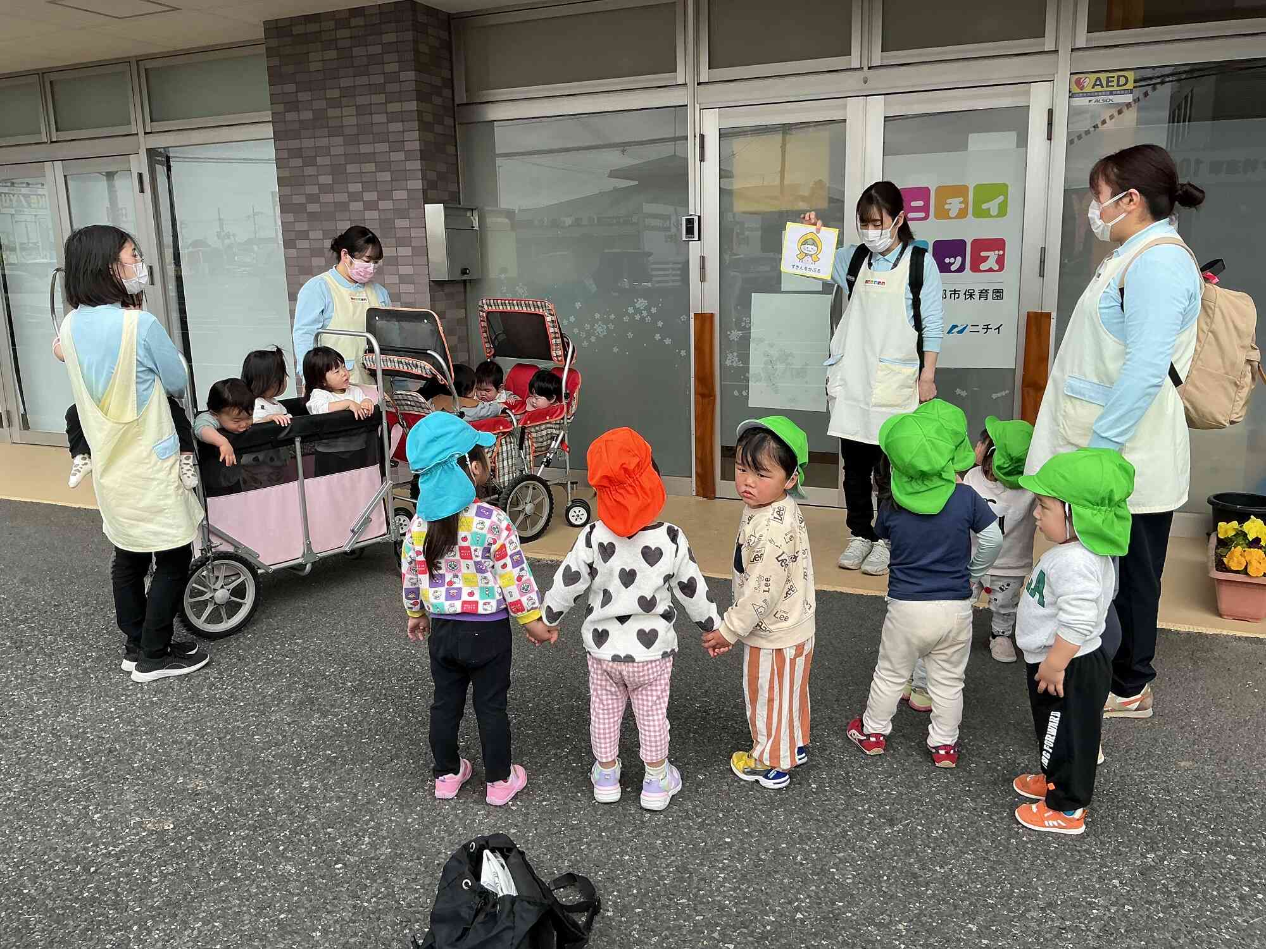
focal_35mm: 29
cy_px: 474
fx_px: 1061
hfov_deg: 61.7
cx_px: 633
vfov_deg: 48.2
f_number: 1.8
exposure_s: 1/929
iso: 25
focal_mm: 3
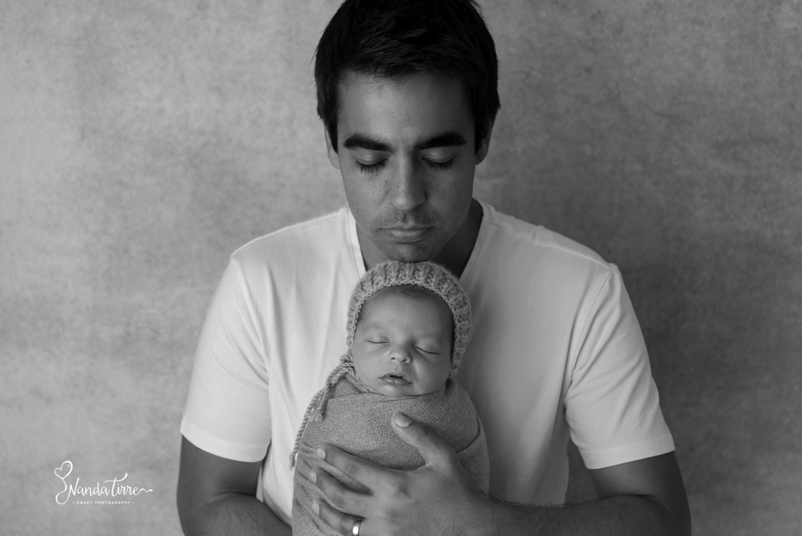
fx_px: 1560
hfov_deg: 28.8
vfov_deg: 19.5
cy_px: 268
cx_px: 401
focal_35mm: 70
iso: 250
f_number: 4
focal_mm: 70
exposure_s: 1/200
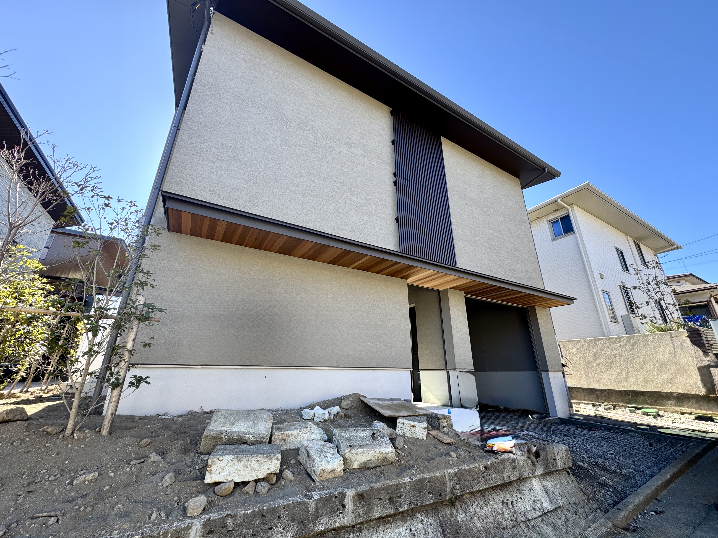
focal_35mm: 14
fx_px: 290
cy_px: 269
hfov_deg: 102.1
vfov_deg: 85.7
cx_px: 359
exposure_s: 1/260
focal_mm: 2.22
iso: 40
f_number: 2.2
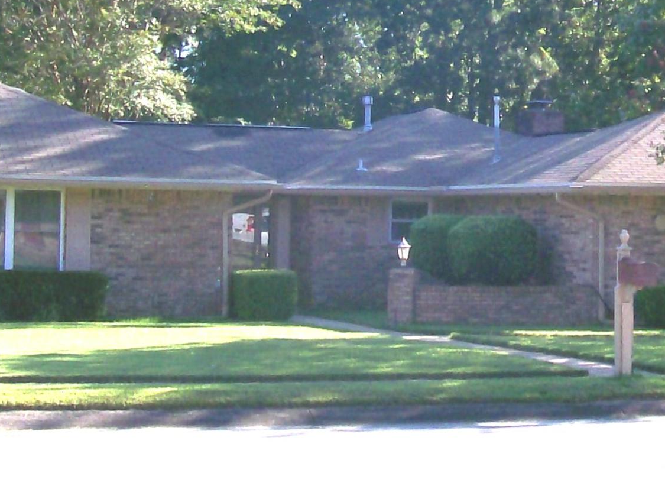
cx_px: 474
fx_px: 1844
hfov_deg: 20.3
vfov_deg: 15.3
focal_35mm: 96
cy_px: 128
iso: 80
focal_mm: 6
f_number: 2.7
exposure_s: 1/702
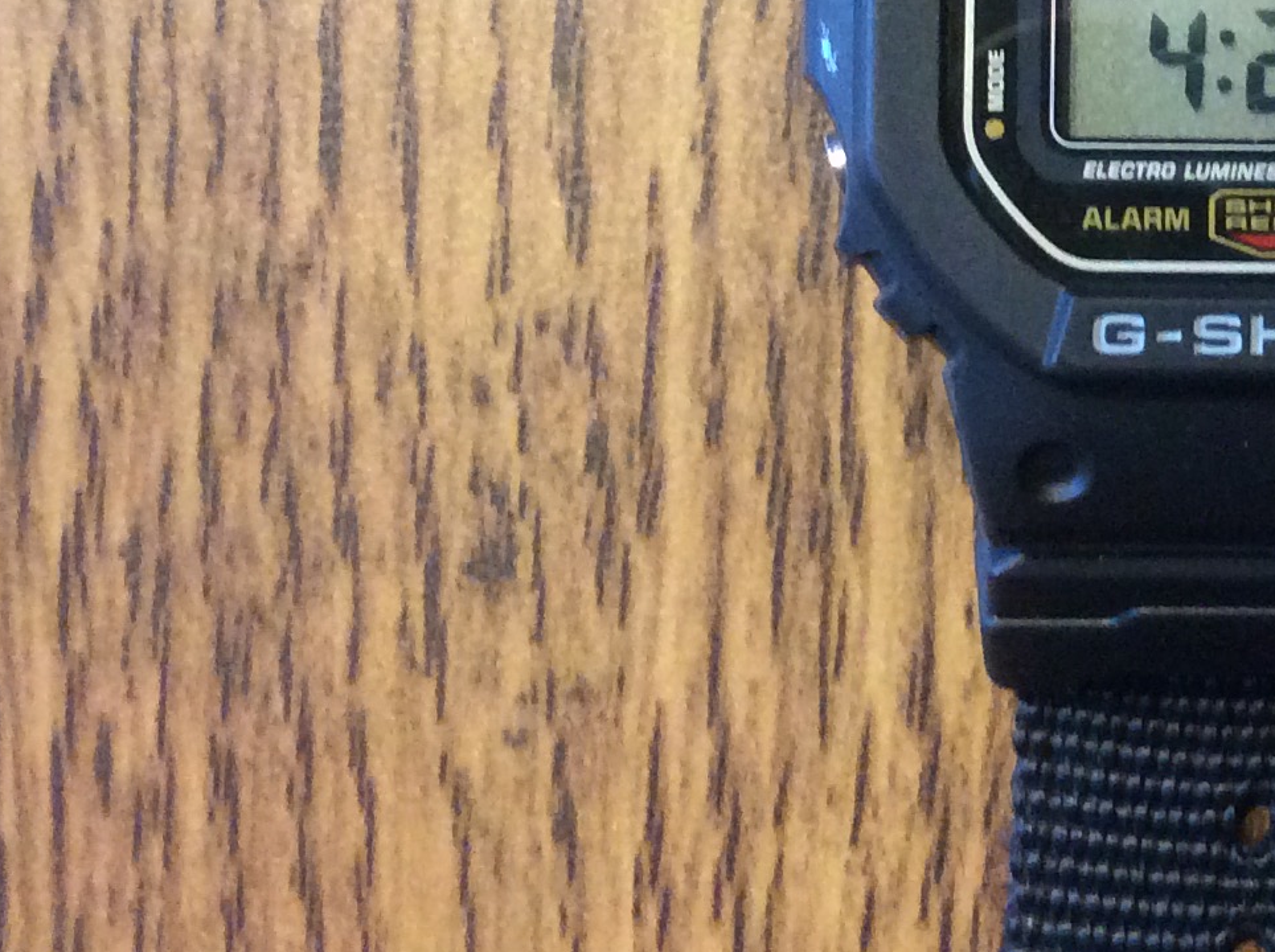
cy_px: -79
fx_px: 3163
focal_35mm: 86
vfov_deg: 16.6
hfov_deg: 22.0
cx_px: 1242
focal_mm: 3.3
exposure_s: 1/24
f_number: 2.4
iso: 250
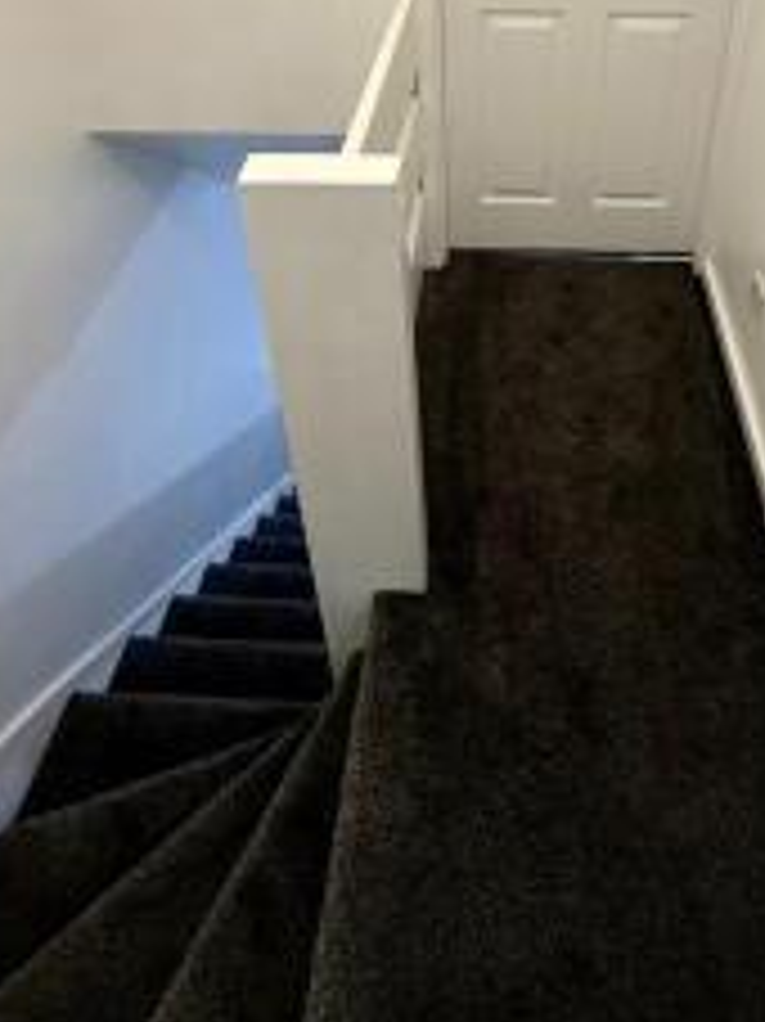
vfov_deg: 56.4
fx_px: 796
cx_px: 482
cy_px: 101
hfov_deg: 50.8
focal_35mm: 27
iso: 400
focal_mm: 2.22
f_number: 2.2
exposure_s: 1/95
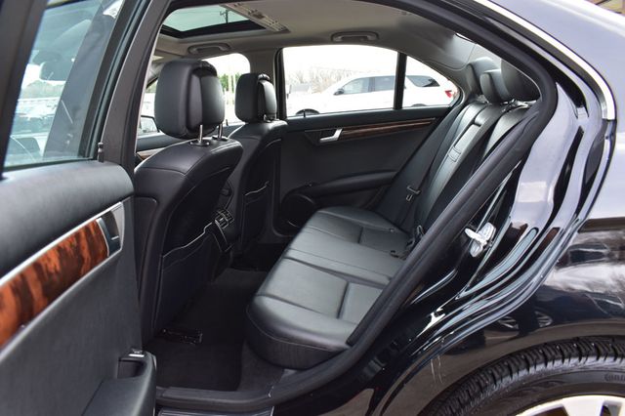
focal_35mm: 27
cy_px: 208
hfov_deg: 67.4
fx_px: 468
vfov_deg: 47.9
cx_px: 312
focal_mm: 18
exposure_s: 1/50
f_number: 8
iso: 400
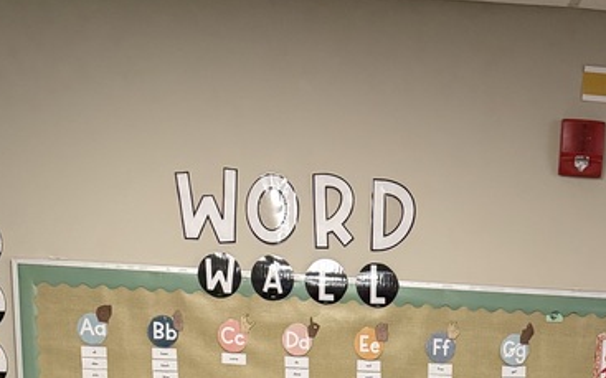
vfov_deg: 15.2
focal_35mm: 71
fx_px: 1172
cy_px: 730
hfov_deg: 28.6
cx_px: 451
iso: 400
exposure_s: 1/60
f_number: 1.78
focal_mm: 6.76
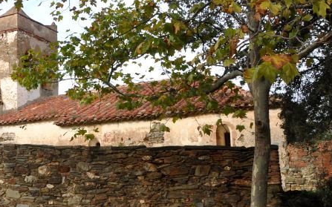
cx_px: 27
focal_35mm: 63
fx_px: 570
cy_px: 93
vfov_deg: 20.6
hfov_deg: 30.9
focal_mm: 18
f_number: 9
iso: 500
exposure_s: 1/320
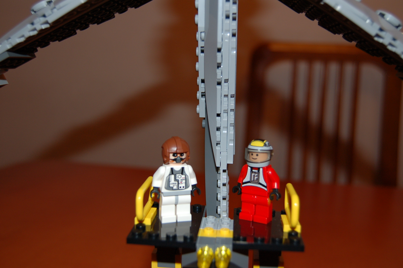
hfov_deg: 49.6
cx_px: 202
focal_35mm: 39
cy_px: 134
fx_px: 436
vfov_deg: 34.1
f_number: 4
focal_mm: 26
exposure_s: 1/60
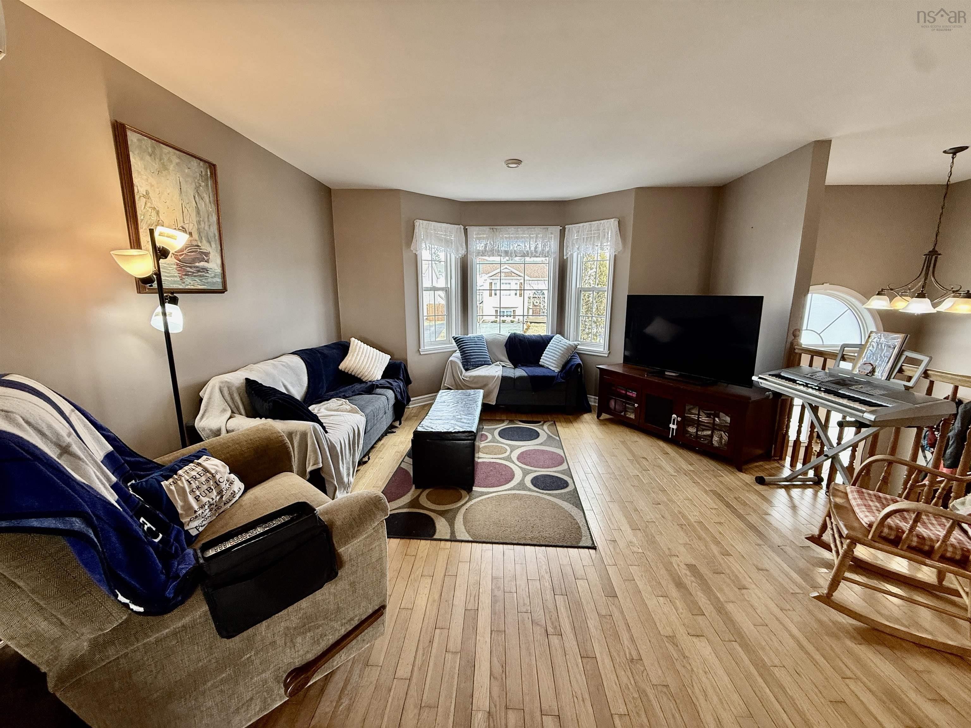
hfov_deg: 102.1
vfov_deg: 85.7
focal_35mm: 14
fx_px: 393
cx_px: 486
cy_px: 364
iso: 160
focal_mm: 2.22
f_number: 2.2
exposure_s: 1/120
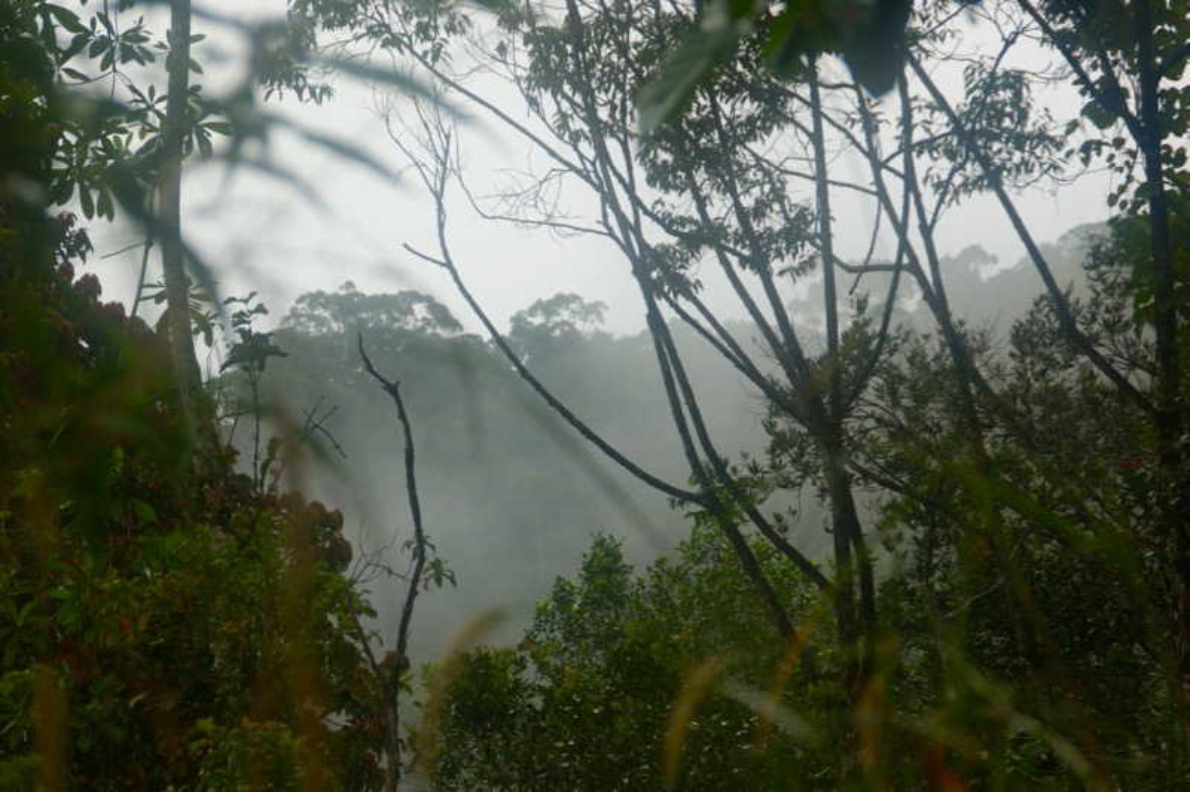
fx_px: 3963
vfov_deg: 11.4
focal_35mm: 120
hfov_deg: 17.1
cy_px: 396
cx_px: 595
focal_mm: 80
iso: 100
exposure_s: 1/125
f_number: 6.3
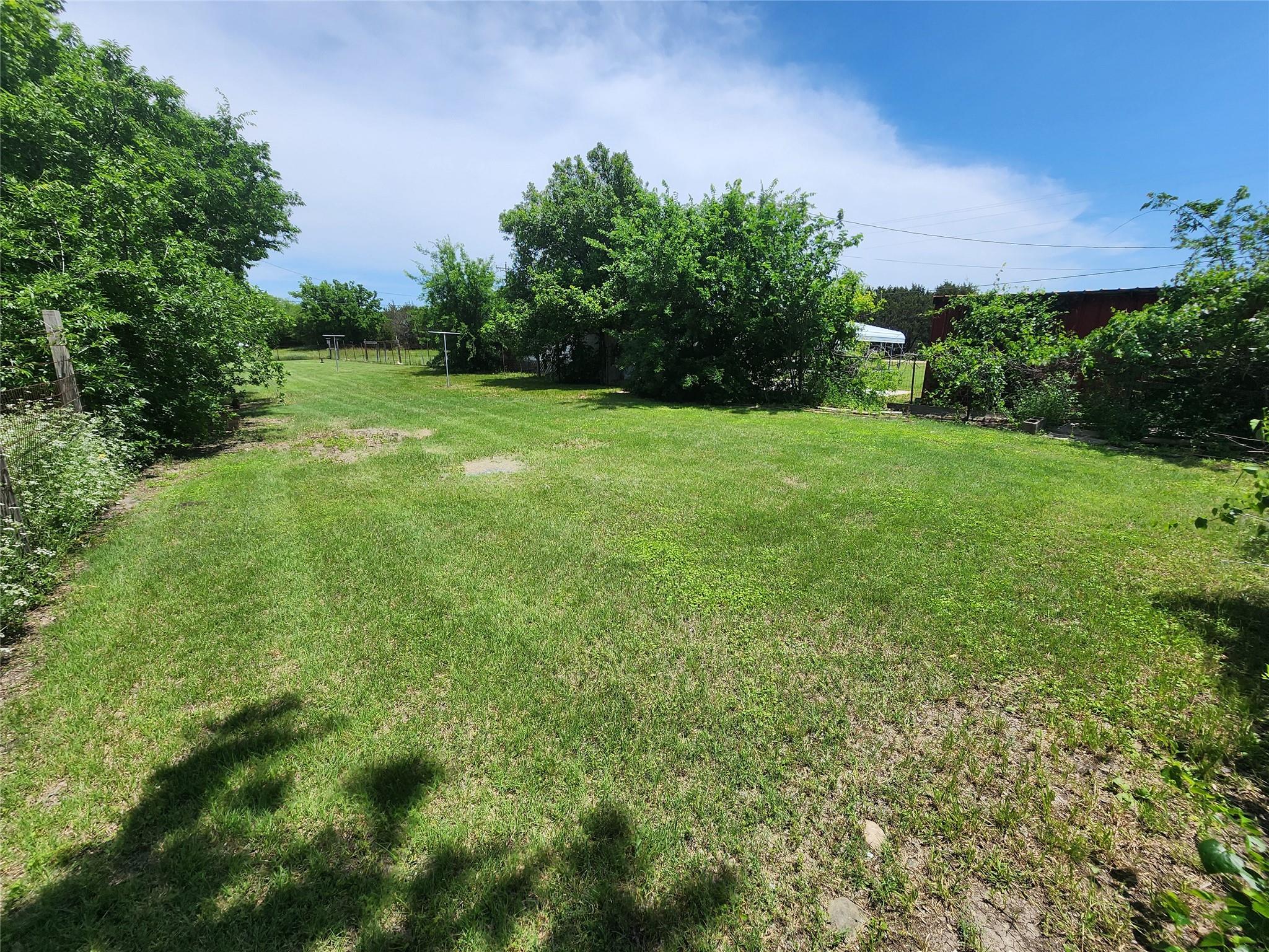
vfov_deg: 89.9
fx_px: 477
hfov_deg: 106.2
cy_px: 476
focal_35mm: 13
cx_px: 634
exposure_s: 1/2259
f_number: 2.2
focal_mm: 2.2
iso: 50
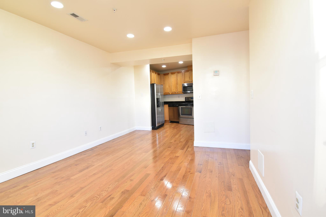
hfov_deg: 92.4
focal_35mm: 17
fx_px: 156
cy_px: 108
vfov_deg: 69.6
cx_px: 163
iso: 125
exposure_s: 1.3
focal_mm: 11.5
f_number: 9
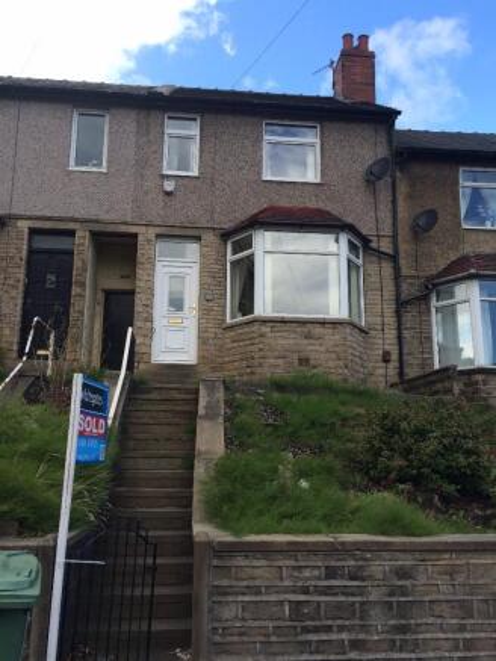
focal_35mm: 29
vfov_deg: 61.6
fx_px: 554
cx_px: 248
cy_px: 330
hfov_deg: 48.2
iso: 32
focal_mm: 4.15
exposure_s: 1/651
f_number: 2.2
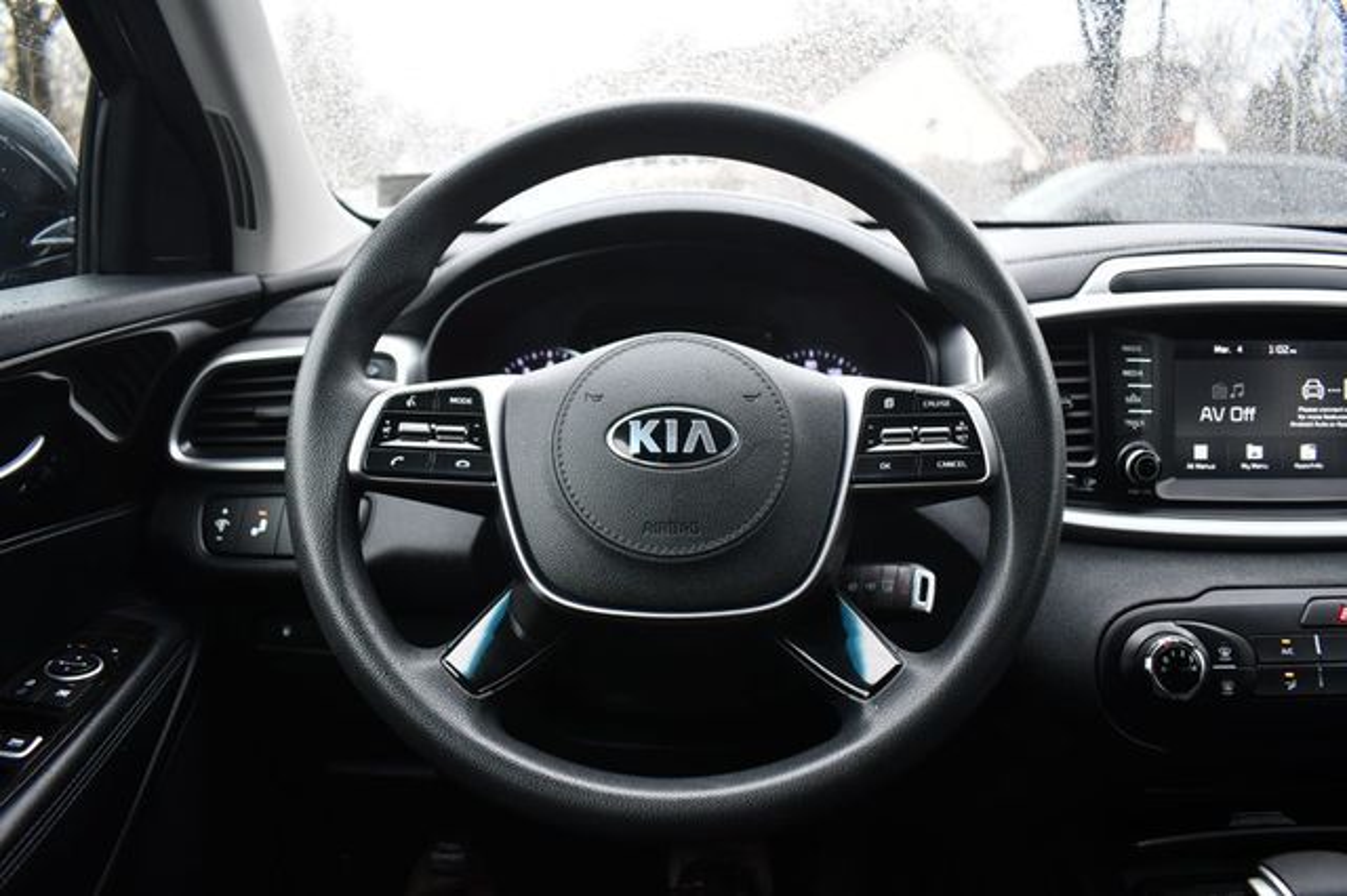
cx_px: 674
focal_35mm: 27
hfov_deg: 67.4
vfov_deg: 47.9
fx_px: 1010
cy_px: 448
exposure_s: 1/125
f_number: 3.5
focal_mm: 18
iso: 1000
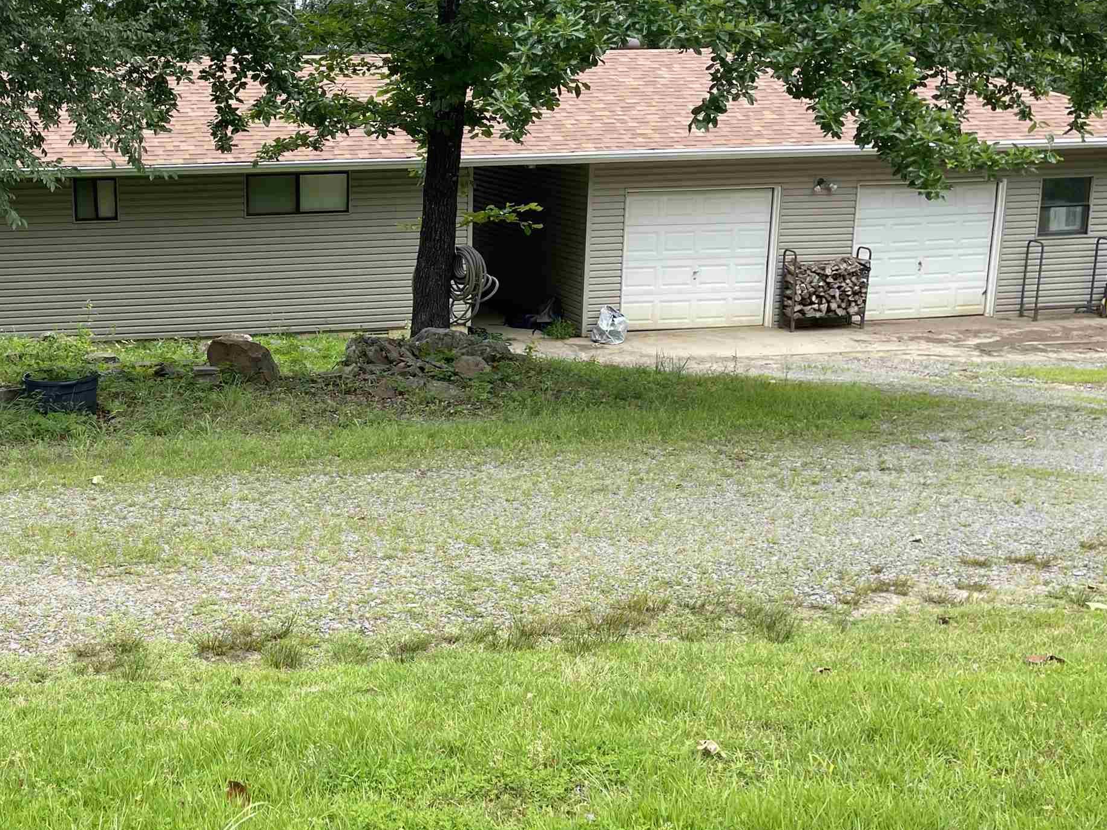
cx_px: 261
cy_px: 381
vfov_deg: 34.3
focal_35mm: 42
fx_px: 1343
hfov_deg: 43.2
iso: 32
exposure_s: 1/1048
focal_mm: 5.1
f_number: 1.6
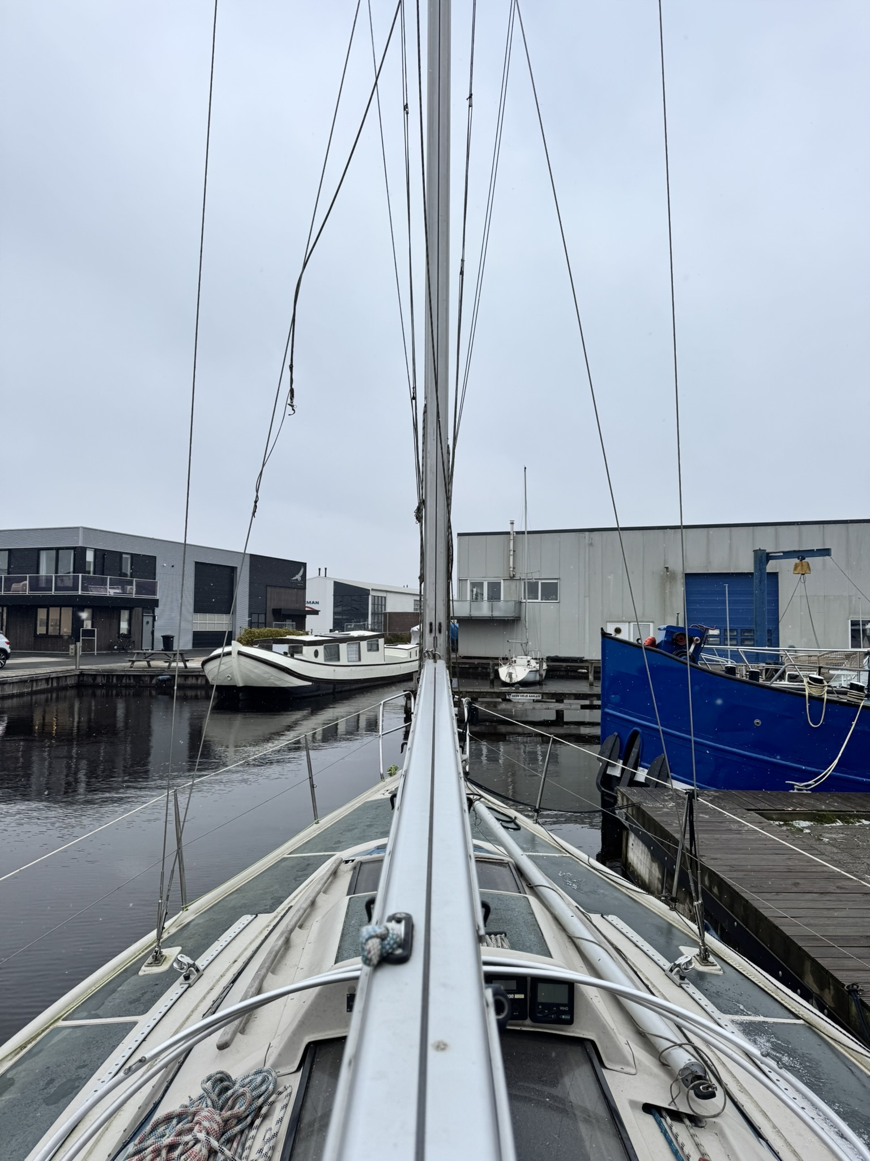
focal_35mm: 24
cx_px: 435
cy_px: 580
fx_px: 804
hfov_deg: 56.8
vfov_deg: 71.6
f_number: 1.78
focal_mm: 6.76
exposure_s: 1/593
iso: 80
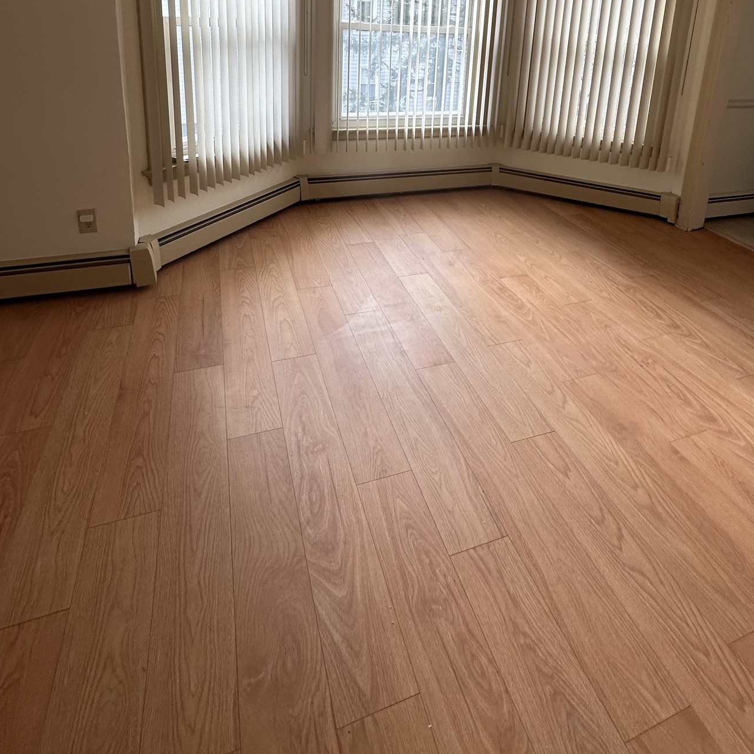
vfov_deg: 63.3
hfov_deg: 69.4
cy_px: 145
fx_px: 542
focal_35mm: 22
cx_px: 423
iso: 50
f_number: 2.2
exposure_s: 1/99
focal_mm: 2.22
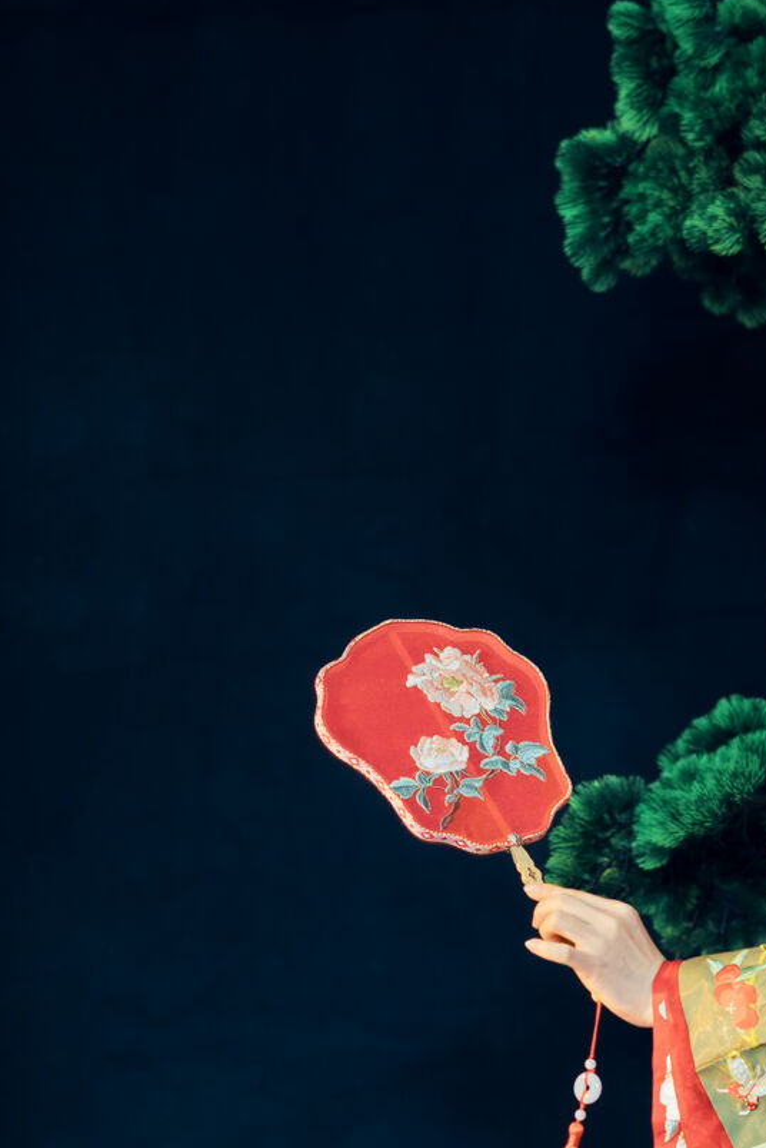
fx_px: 3571
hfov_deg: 12.1
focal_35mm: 112
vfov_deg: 18.1
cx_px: 776
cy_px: 879
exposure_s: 1/125
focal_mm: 50
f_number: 2.2
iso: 200
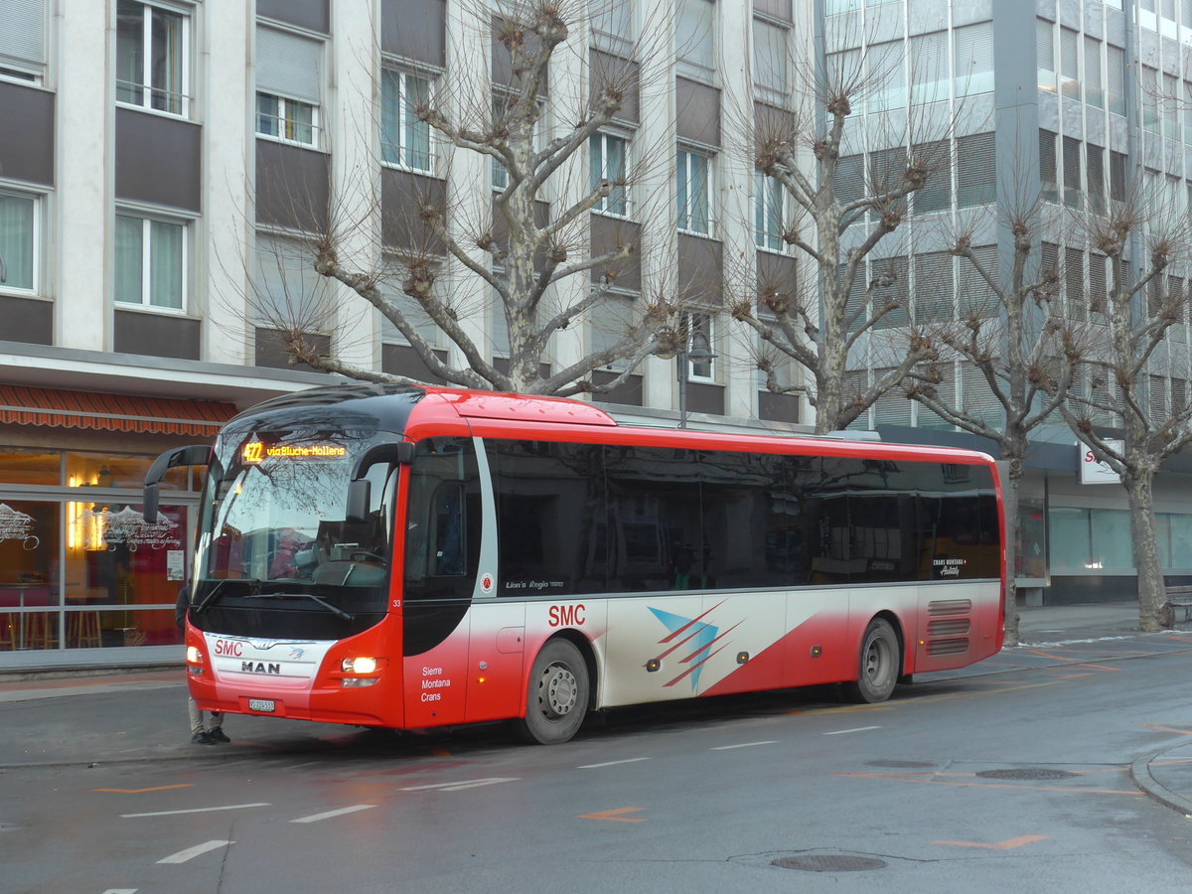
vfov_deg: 23.7
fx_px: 2135
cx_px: 596
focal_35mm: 62
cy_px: 447
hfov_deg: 31.2
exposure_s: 1/80
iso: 200
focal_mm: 12.7
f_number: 3.7
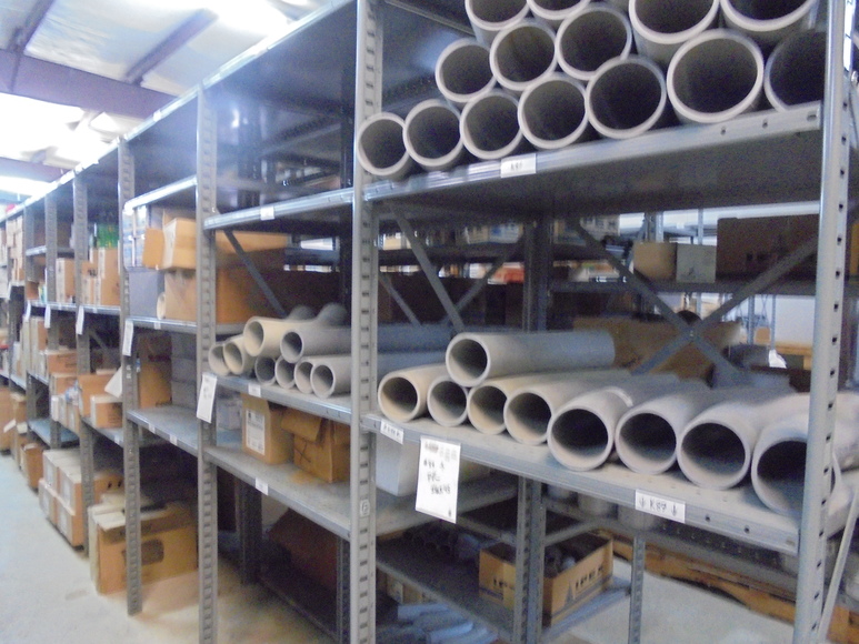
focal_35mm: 26
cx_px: 430
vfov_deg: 53.1
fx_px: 645
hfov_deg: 67.3
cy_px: 322
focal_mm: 4.6
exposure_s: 1/8
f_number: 3.5
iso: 800
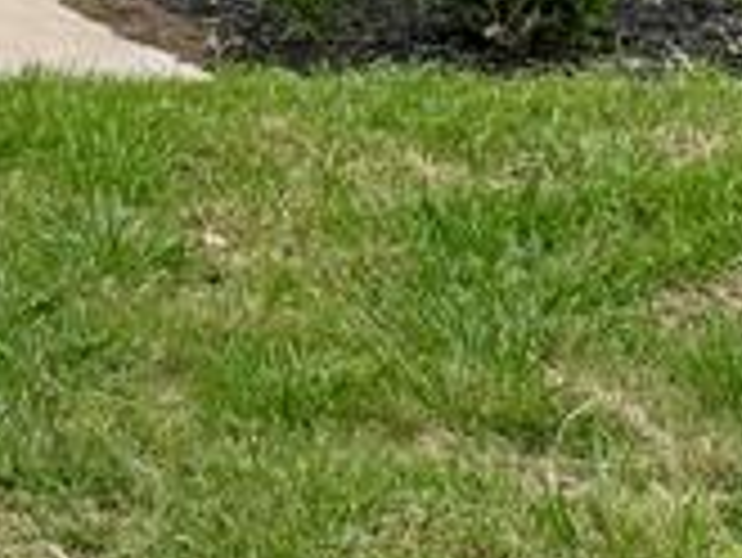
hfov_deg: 11.5
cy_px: -826
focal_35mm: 149
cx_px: -877
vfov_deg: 8.9
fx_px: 3196
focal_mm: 6.76
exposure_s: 1/4167
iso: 100
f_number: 1.78
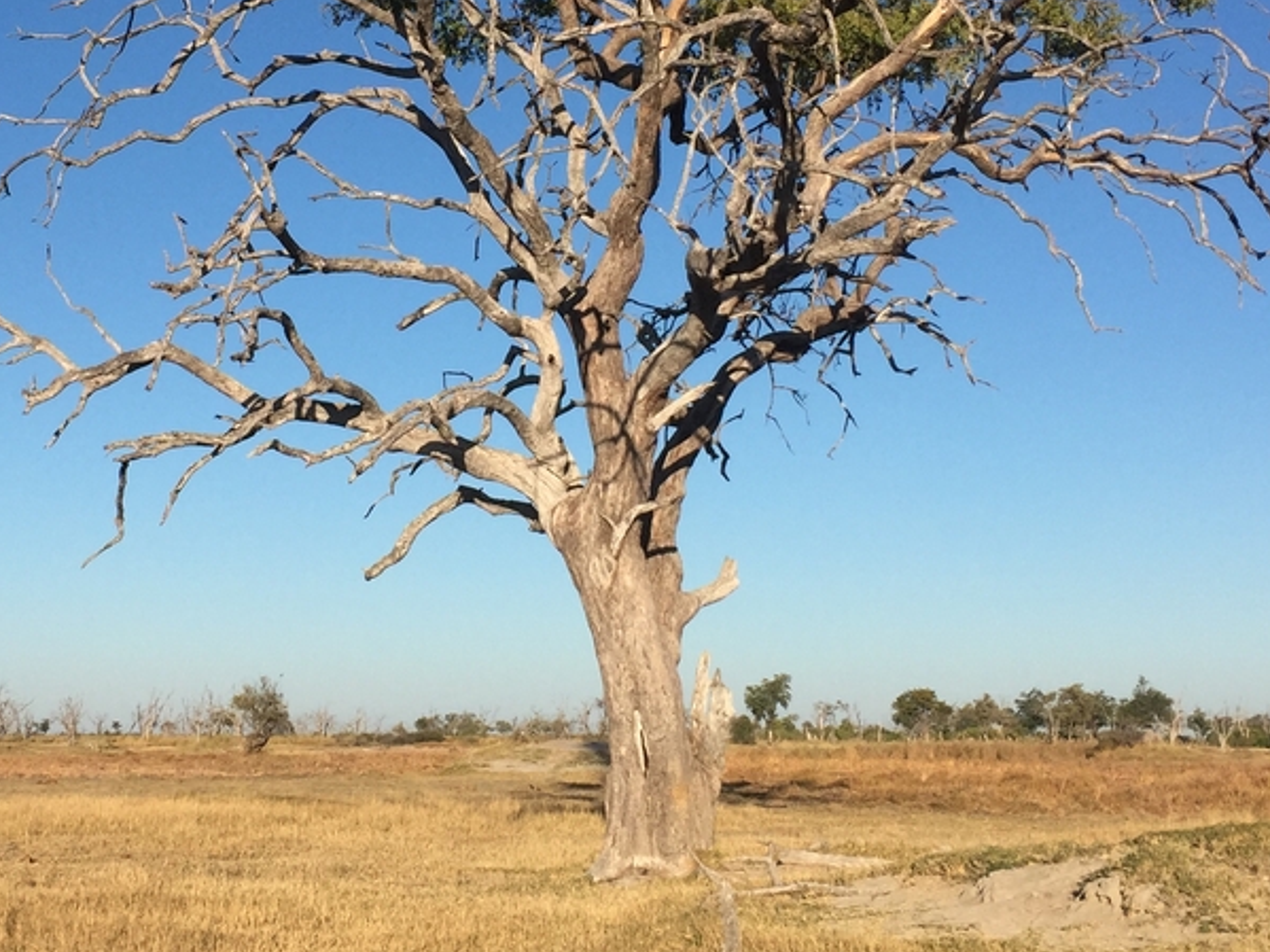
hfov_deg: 31.1
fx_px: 2274
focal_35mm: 62
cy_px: 284
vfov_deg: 23.5
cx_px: 488
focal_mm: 4.15
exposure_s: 1/2198
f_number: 2.2
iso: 32
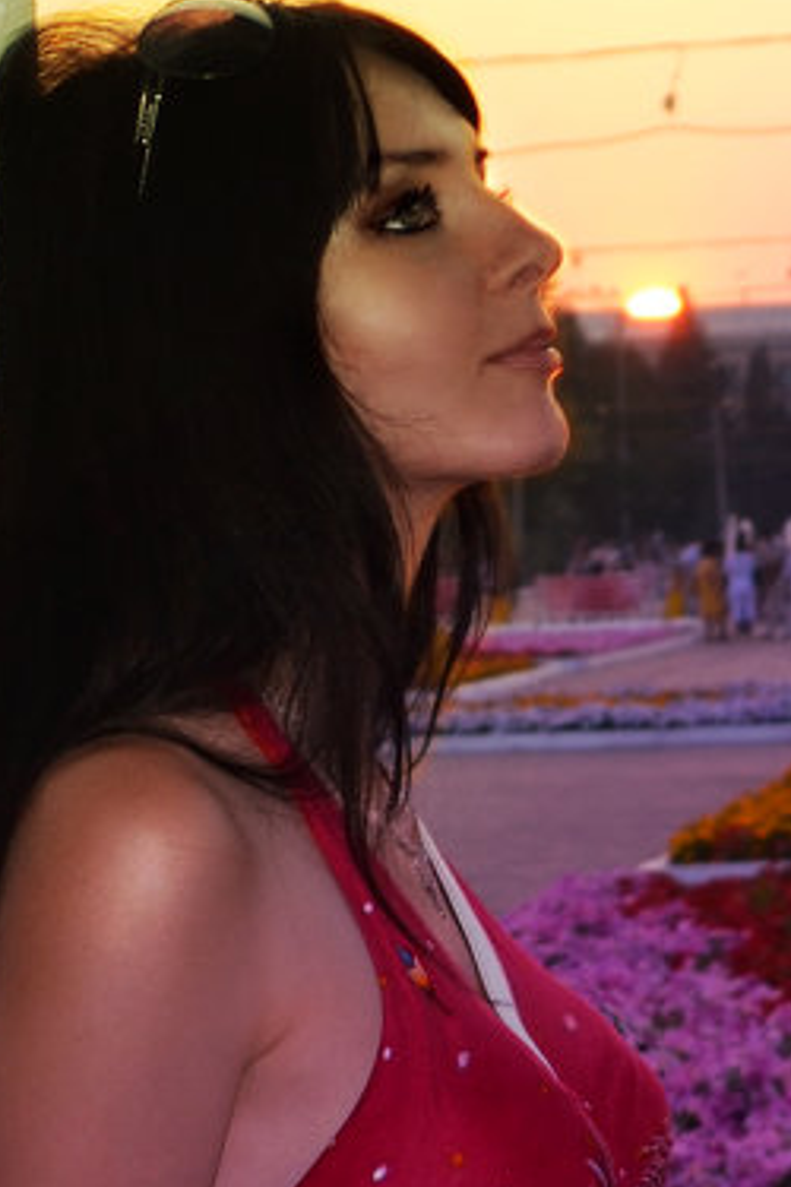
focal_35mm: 28
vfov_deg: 65.5
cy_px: 594
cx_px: 391
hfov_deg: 46.4
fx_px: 923
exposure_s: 1/125
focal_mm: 18
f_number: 4
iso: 110
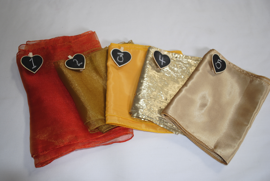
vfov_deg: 40.1
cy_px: 90
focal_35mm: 33
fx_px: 248
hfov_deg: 57.2
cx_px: 135
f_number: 3.8
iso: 200
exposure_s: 1/60
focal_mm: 22
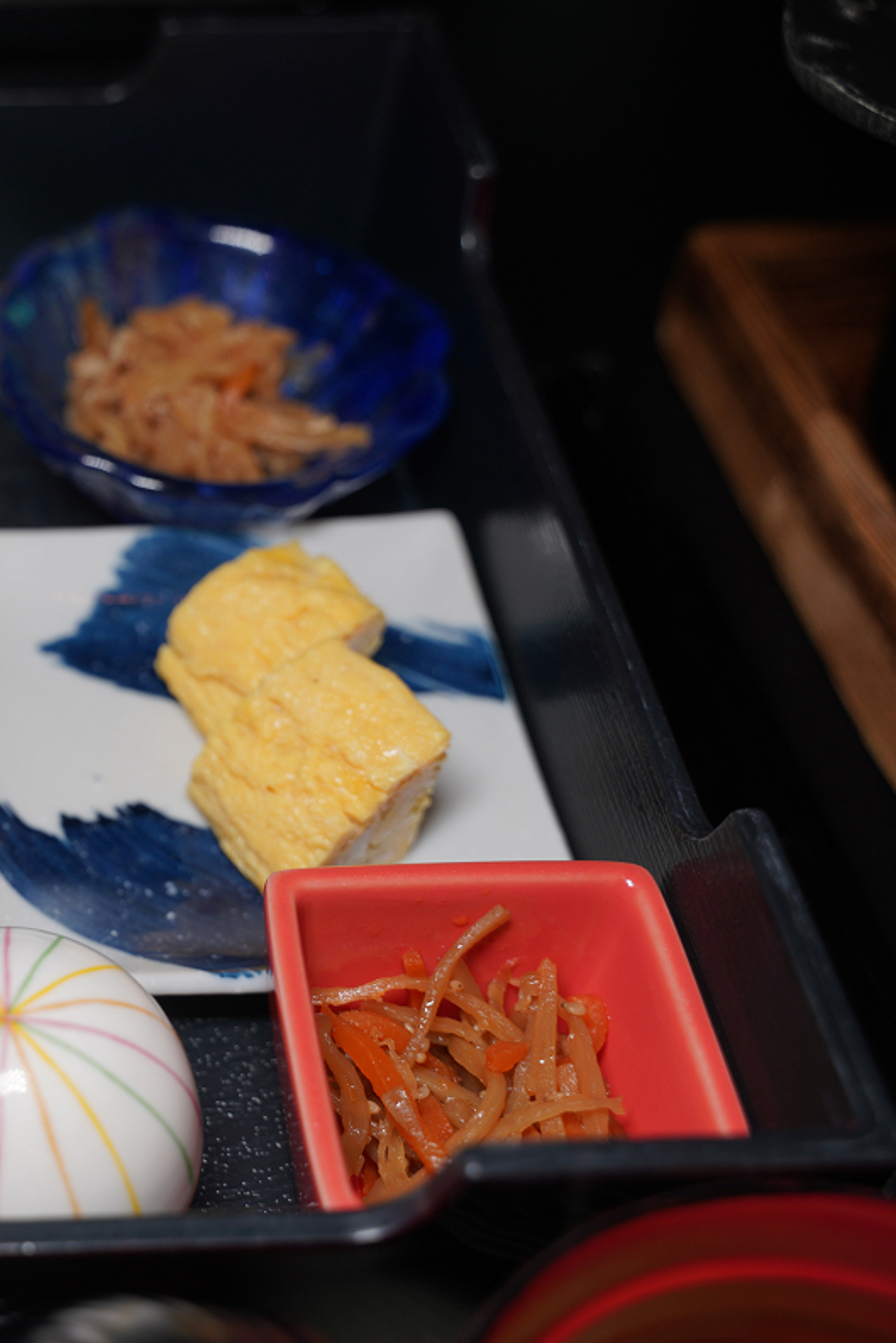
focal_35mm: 56
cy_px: 669
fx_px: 2090
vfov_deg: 35.6
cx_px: -115
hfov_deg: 22.7
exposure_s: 1/60
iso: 160
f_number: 4
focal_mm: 37
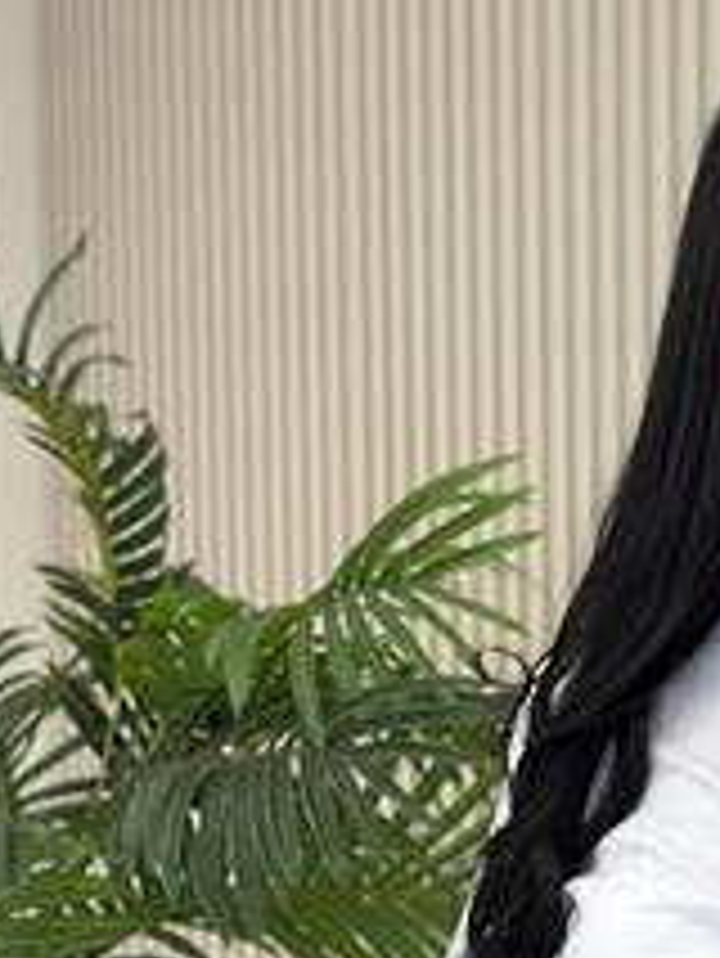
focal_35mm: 120
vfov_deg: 15.9
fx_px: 3325
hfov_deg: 12.1
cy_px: 1050
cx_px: 873
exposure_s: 1/334
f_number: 1.78
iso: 80
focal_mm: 6.86
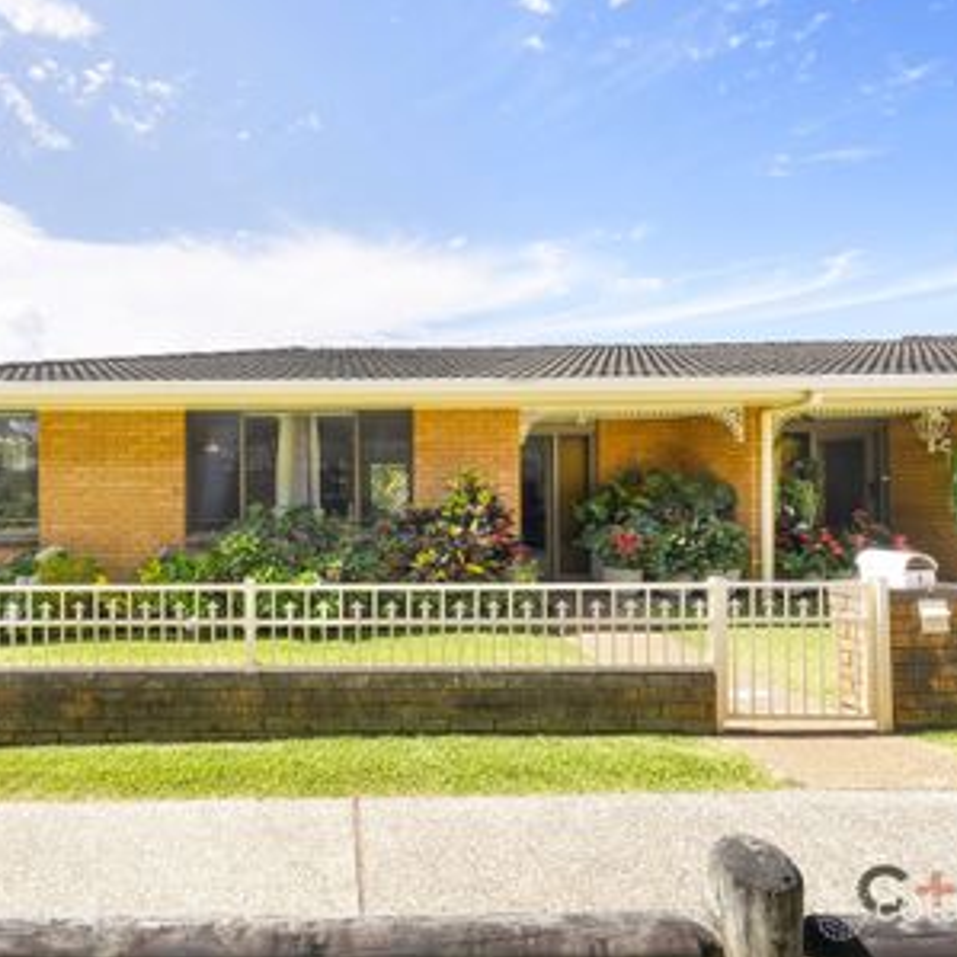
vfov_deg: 87.4
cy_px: 472
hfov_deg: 84.6
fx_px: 500
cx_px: 323
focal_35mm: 16
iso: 320
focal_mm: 12
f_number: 11
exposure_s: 1/100
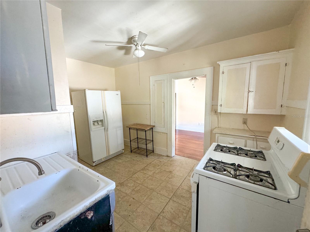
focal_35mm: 14
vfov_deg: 85.7
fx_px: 125
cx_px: 155
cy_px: 116
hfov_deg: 102.1
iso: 320
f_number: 2.2
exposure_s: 1/60
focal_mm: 2.22
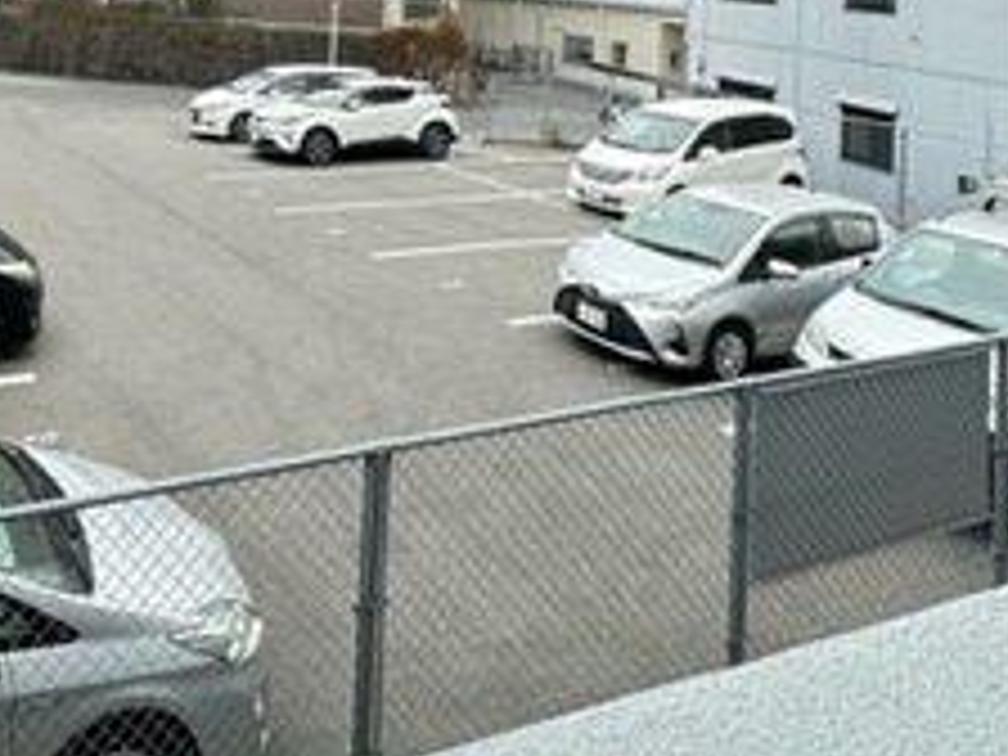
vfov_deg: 34.5
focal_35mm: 35
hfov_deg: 48.8
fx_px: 1019
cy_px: -94
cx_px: 166
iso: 40
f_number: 2.2
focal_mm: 2.22
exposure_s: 1/152
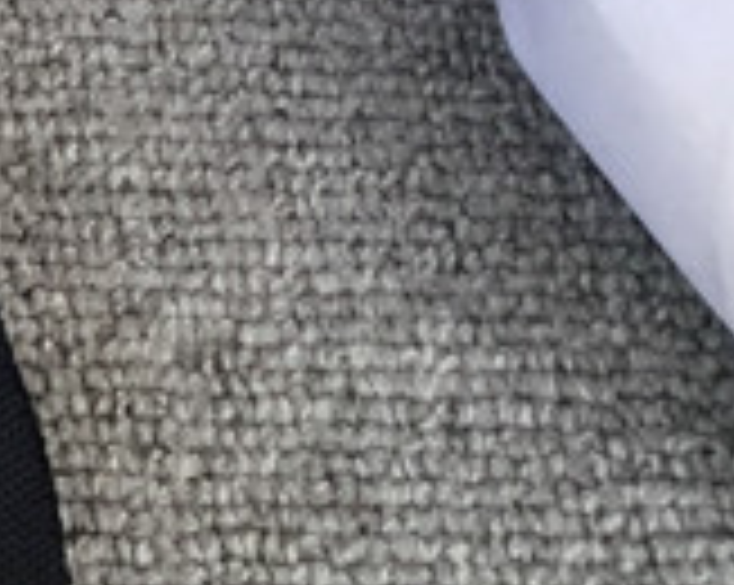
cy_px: -529
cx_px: -973
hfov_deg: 10.2
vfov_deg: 8.8
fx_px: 3623
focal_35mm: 167
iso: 40
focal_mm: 3.3
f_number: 2.4
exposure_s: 1/100
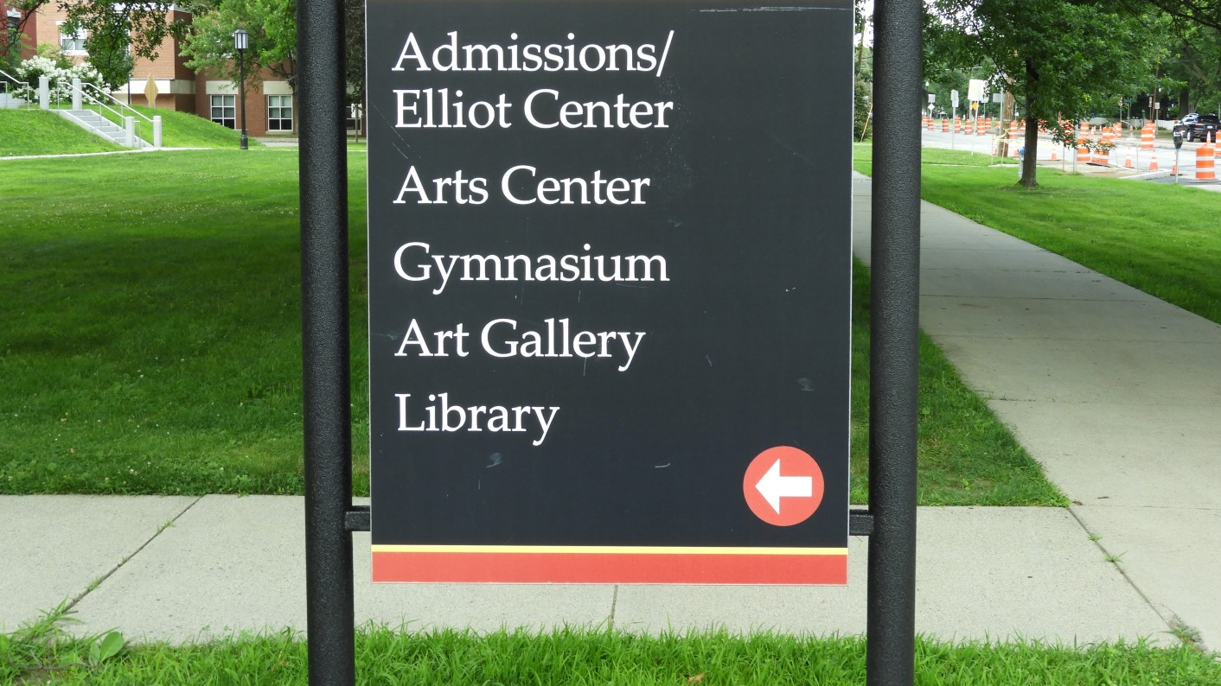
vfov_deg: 23.8
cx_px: 610
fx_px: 1619
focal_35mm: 50
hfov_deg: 41.3
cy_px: 228
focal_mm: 8.1
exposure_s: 1/100
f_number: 4
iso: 100
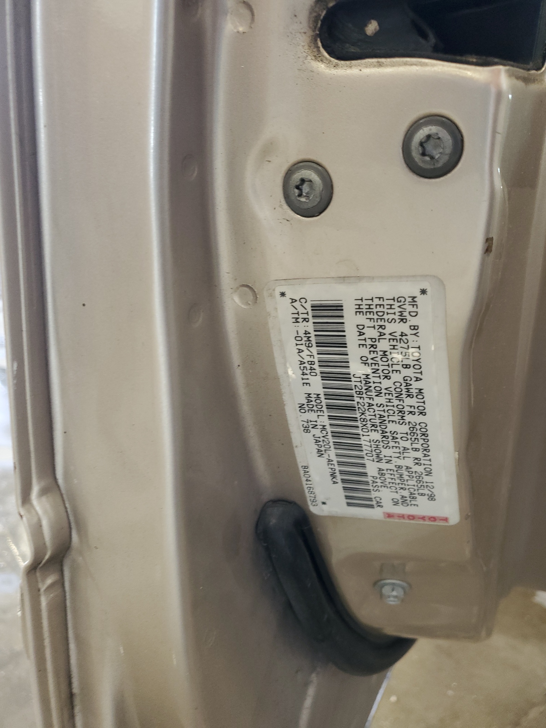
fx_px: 547
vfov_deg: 67.3
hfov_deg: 53.1
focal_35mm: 26
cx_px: 273
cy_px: 364
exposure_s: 1/60.2
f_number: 1.5
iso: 111
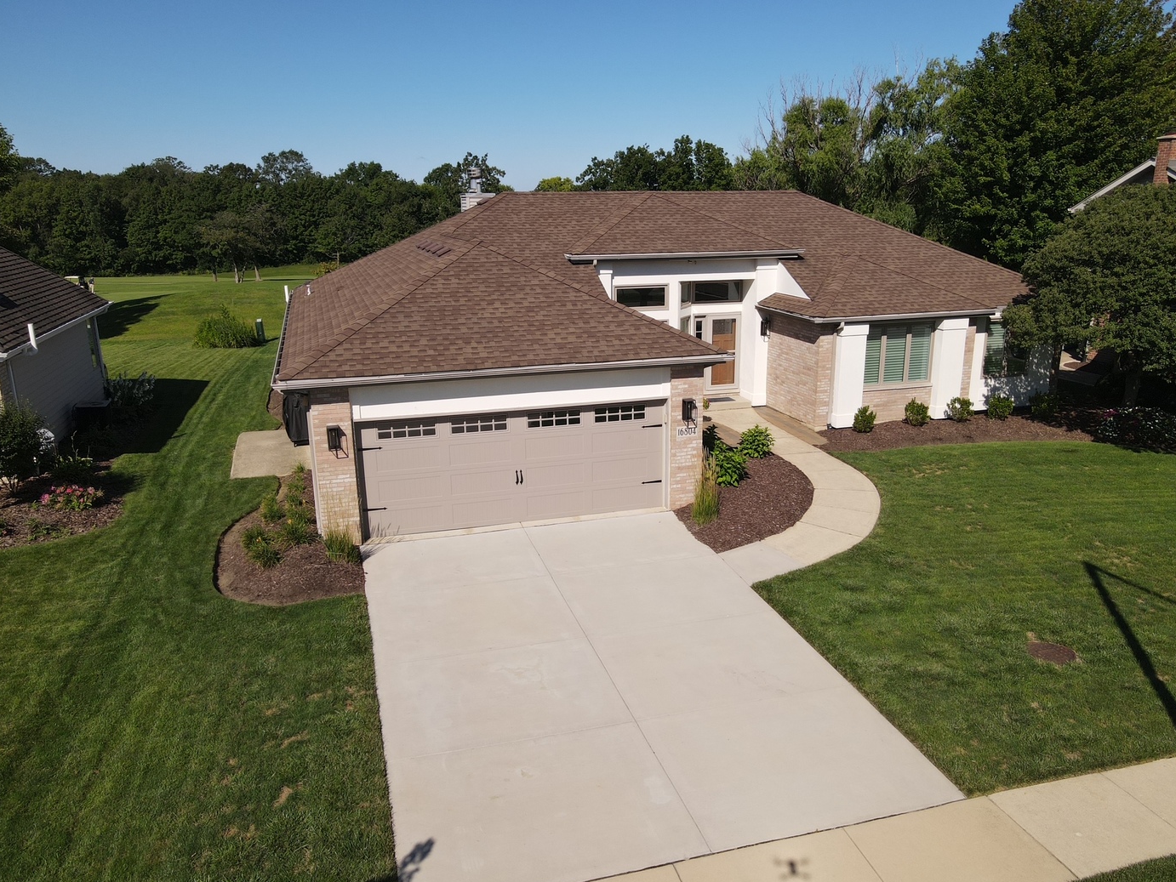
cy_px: 452
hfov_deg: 69.4
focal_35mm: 25
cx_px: 602
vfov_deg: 54.9
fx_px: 849
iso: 100
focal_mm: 4.5
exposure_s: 1/80
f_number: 2.8
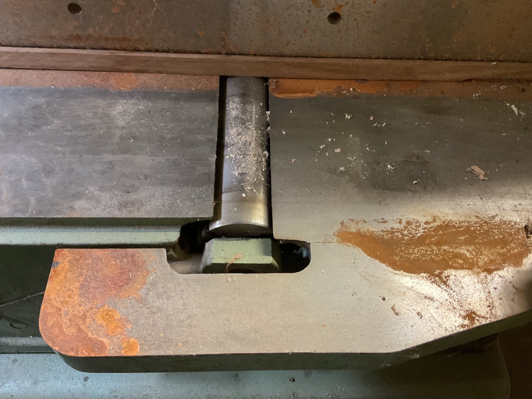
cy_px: 199
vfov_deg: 44.2
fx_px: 492
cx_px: 275
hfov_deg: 56.8
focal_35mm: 32
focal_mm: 3
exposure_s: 1/30
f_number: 1.8
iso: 400
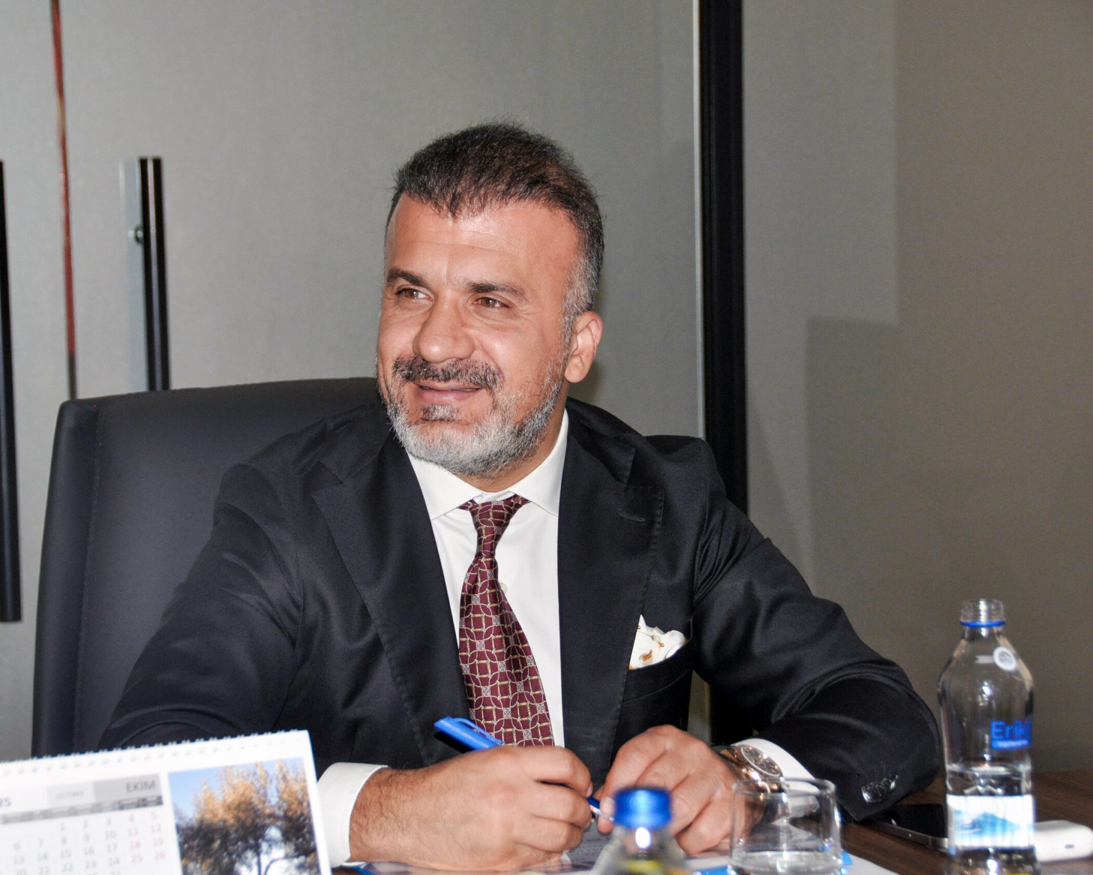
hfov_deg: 18.8
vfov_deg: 15.1
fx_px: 3300
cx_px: 510
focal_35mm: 102
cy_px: 438
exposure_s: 1/60
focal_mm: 60
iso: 800
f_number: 4.8
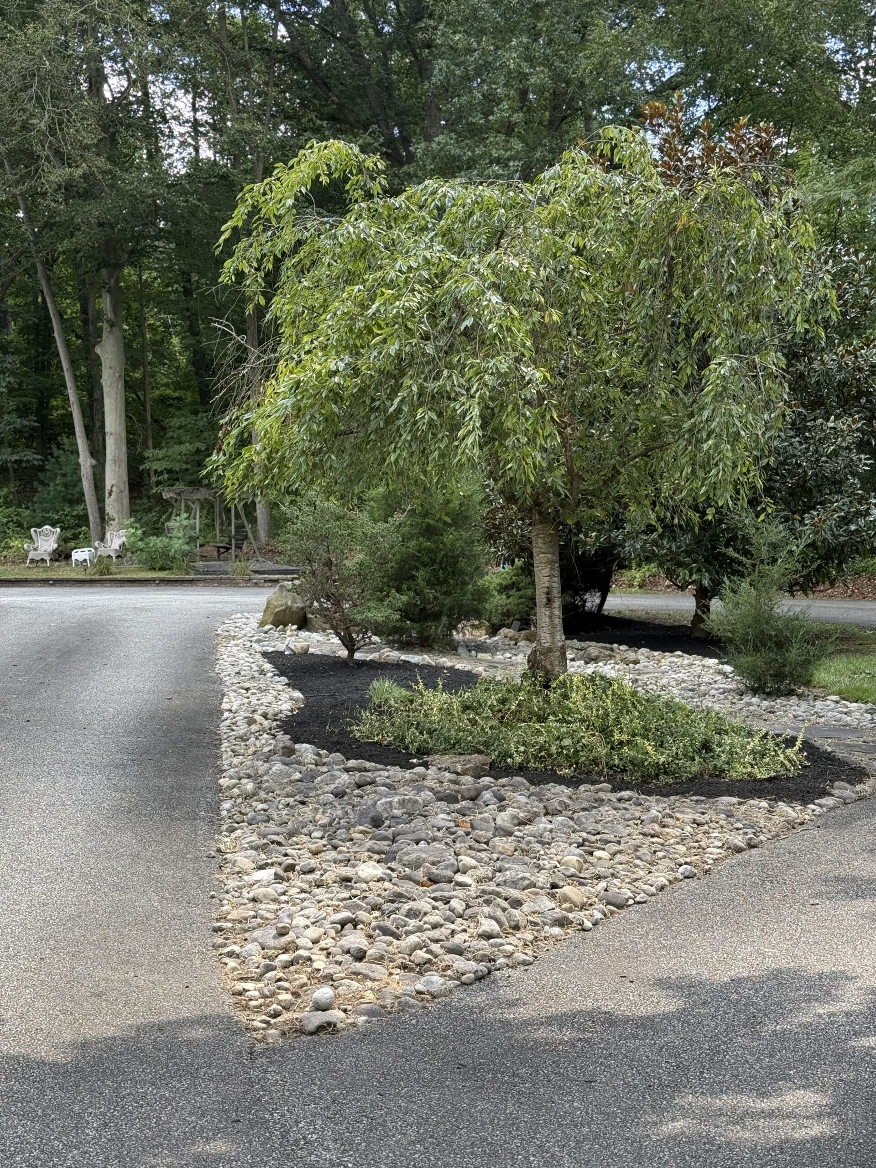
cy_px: 584
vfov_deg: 39.7
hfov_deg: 30.3
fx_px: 1620
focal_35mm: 48
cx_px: 438
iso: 80
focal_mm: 6.76
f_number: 1.78
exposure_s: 1/309
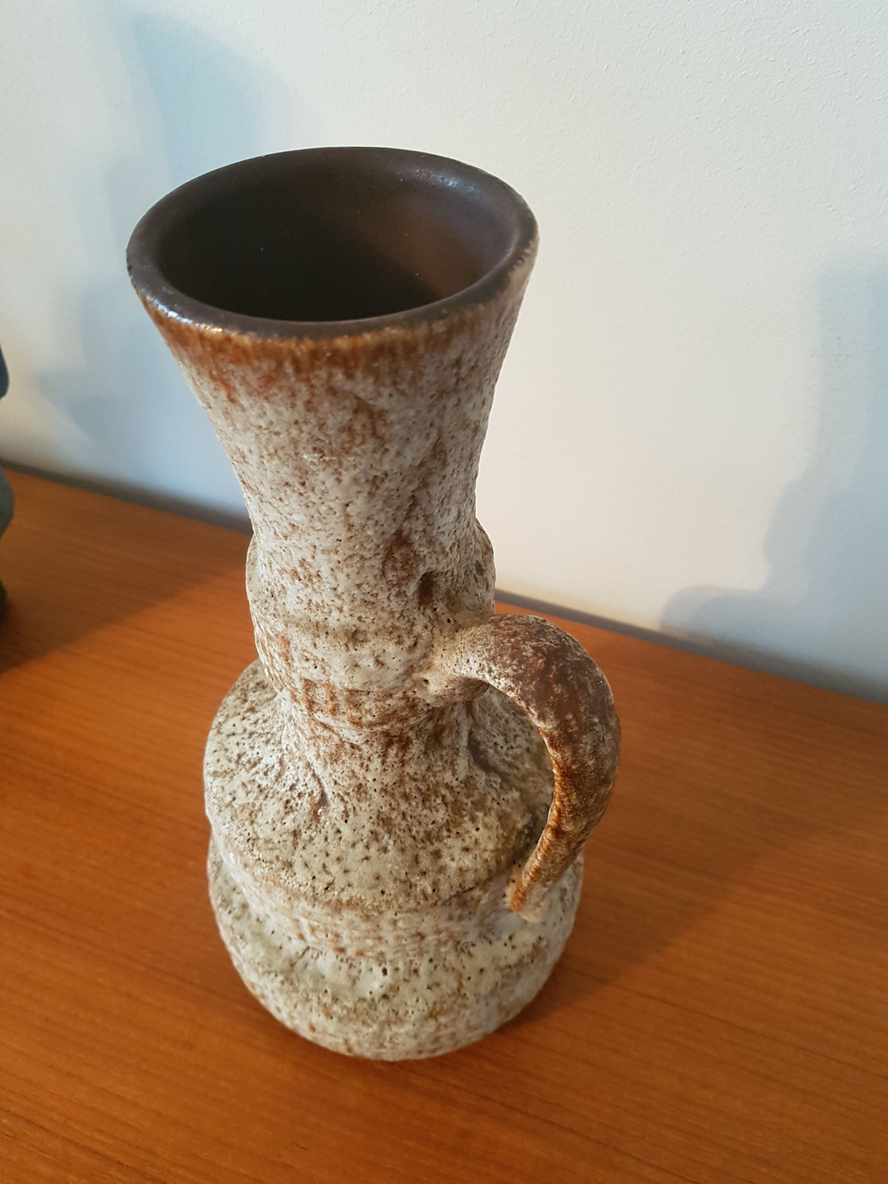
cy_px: 592
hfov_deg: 53.1
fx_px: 889
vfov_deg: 67.3
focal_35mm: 26
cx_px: 444
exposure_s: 1/13
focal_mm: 4.2
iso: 250
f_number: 1.7
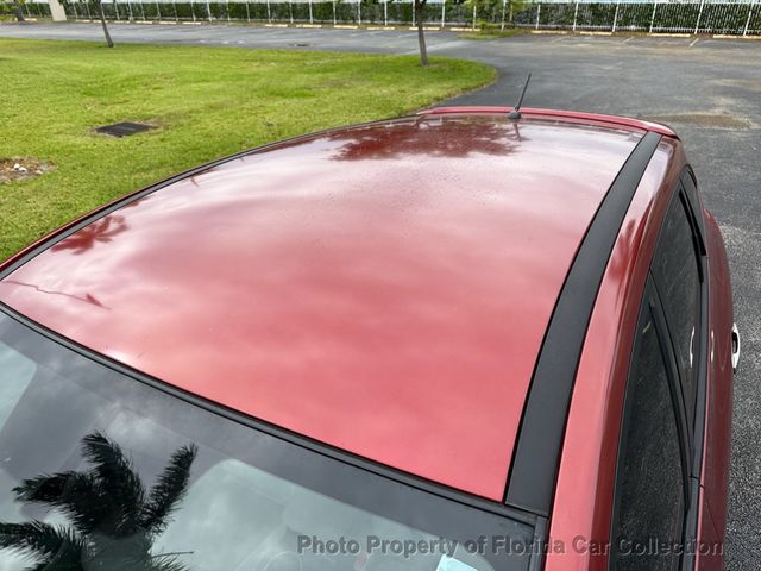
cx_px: 380
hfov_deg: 71.6
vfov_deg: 56.8
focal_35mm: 24
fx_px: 528
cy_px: 286
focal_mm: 6.76
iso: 80
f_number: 1.78
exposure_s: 1/1585
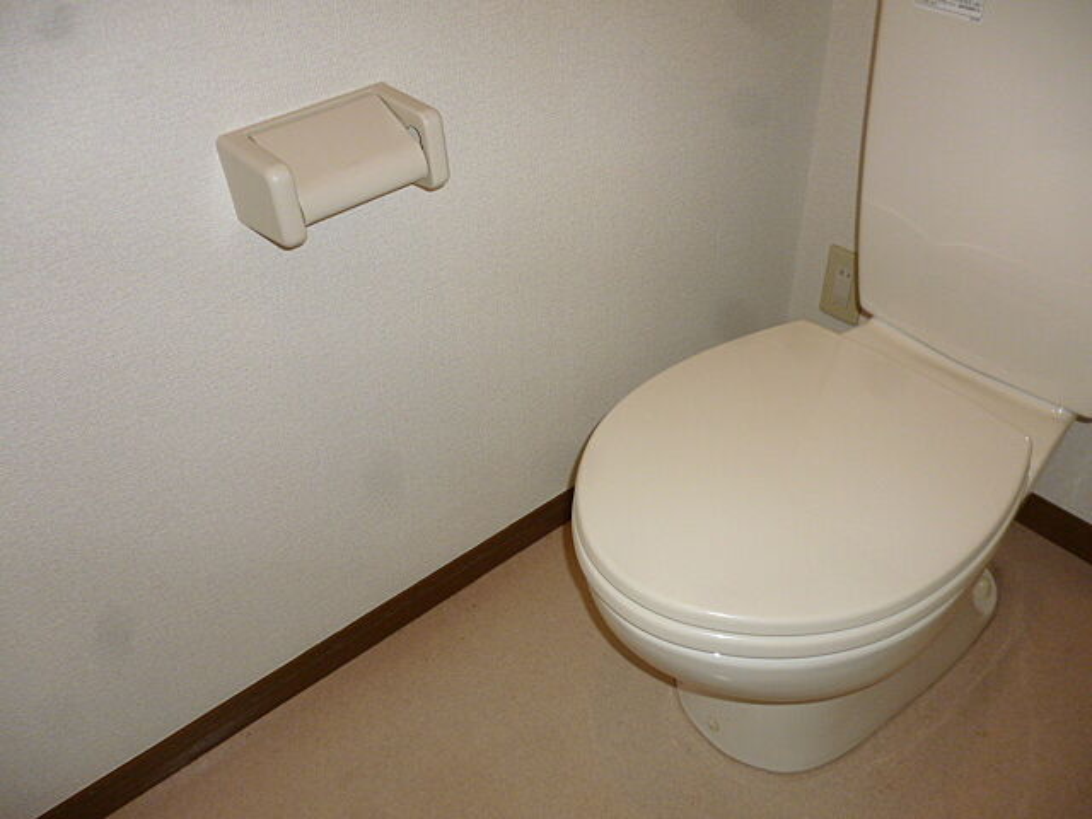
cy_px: 410
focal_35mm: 28
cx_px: 546
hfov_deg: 63.4
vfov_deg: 49.7
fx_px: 883
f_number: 3.1
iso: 160
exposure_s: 1/60
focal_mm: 5
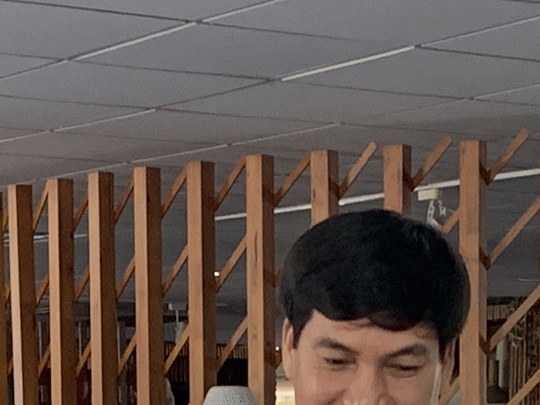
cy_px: 1015
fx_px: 2809
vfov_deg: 7.6
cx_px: 269
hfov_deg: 11.0
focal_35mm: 180
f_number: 1.8
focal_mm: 4.25
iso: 125
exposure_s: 1/50
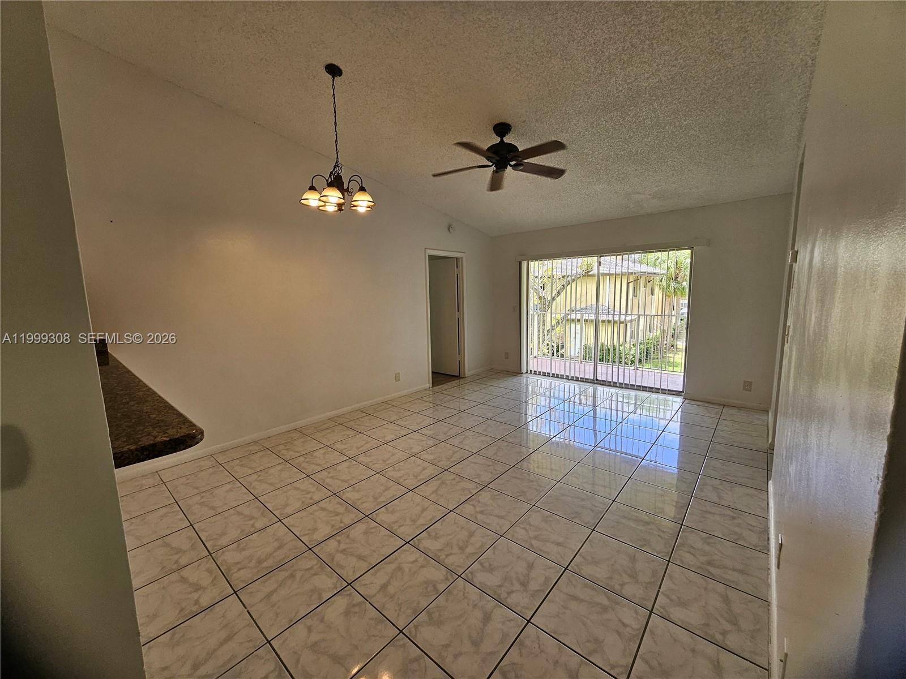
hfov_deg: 106.2
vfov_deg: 89.9
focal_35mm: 13
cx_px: 453
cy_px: 340
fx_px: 340
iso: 50
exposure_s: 1/120
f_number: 2.2
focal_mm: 1.74
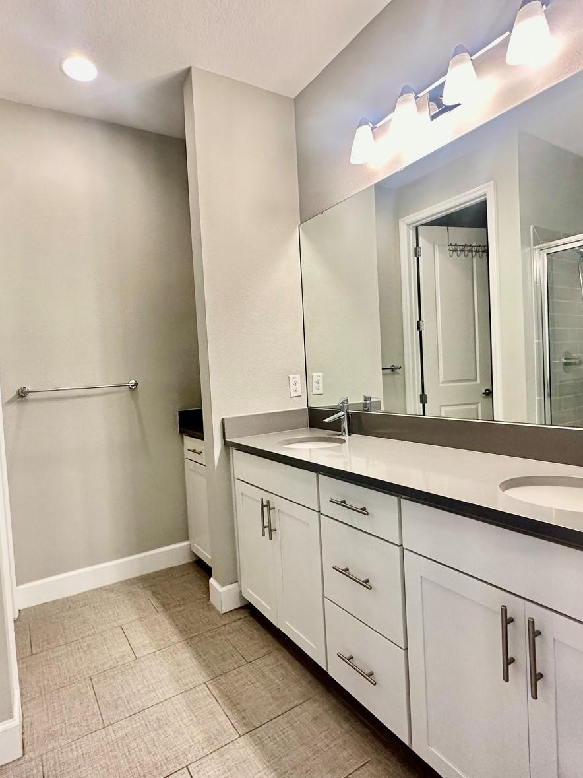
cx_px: 243
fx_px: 427
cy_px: 386
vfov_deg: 84.7
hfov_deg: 68.2
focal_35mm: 19
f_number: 2.2
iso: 200
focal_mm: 2.22
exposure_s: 1/120
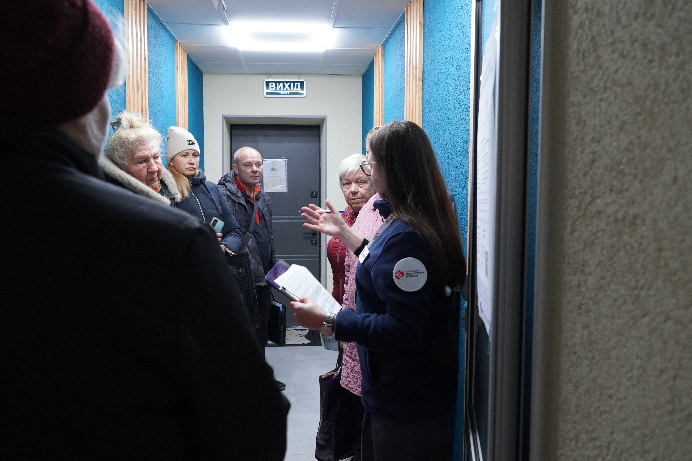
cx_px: 346
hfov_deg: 59.5
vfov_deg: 41.7
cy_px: 230
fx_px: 605
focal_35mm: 32
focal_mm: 21
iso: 2000
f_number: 4
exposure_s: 1/160
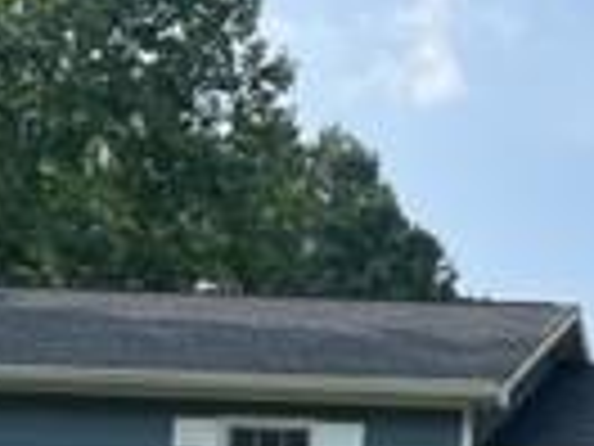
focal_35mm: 126
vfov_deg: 11.0
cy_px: 806
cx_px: 828
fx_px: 2162
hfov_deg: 14.8
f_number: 1.6
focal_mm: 5.1
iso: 50
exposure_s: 1/1018
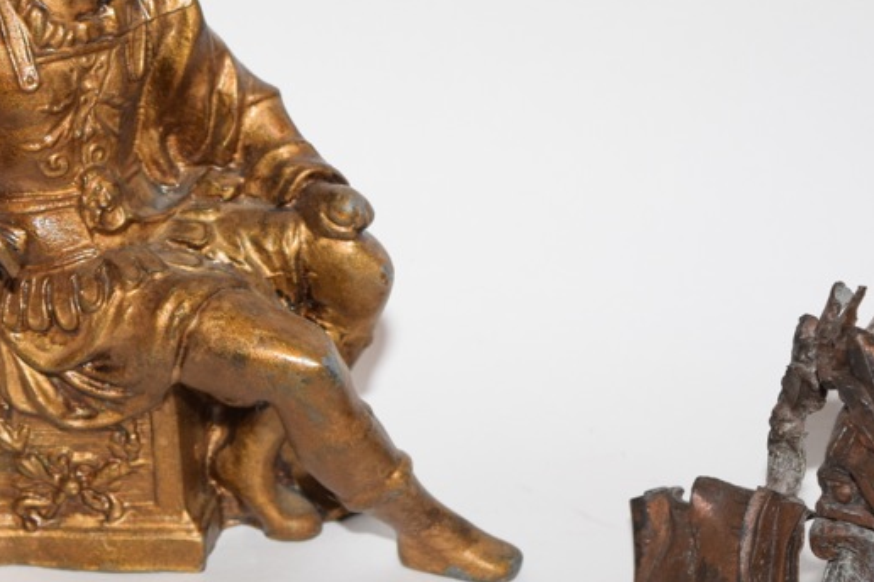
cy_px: 146
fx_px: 3883
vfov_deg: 8.6
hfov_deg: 12.8
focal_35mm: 160
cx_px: 166
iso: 500
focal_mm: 55
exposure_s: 1/60
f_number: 5.6
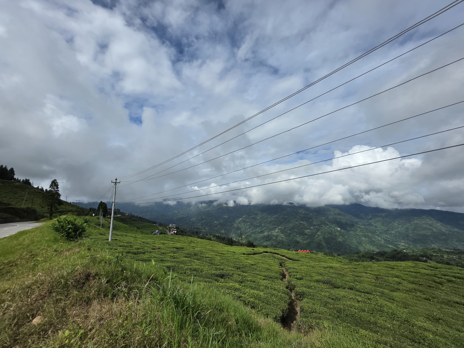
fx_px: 174
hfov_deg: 106.2
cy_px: 174
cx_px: 232
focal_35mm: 13
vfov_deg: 89.9
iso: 40
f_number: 1.9
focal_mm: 2.2
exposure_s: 1/4518
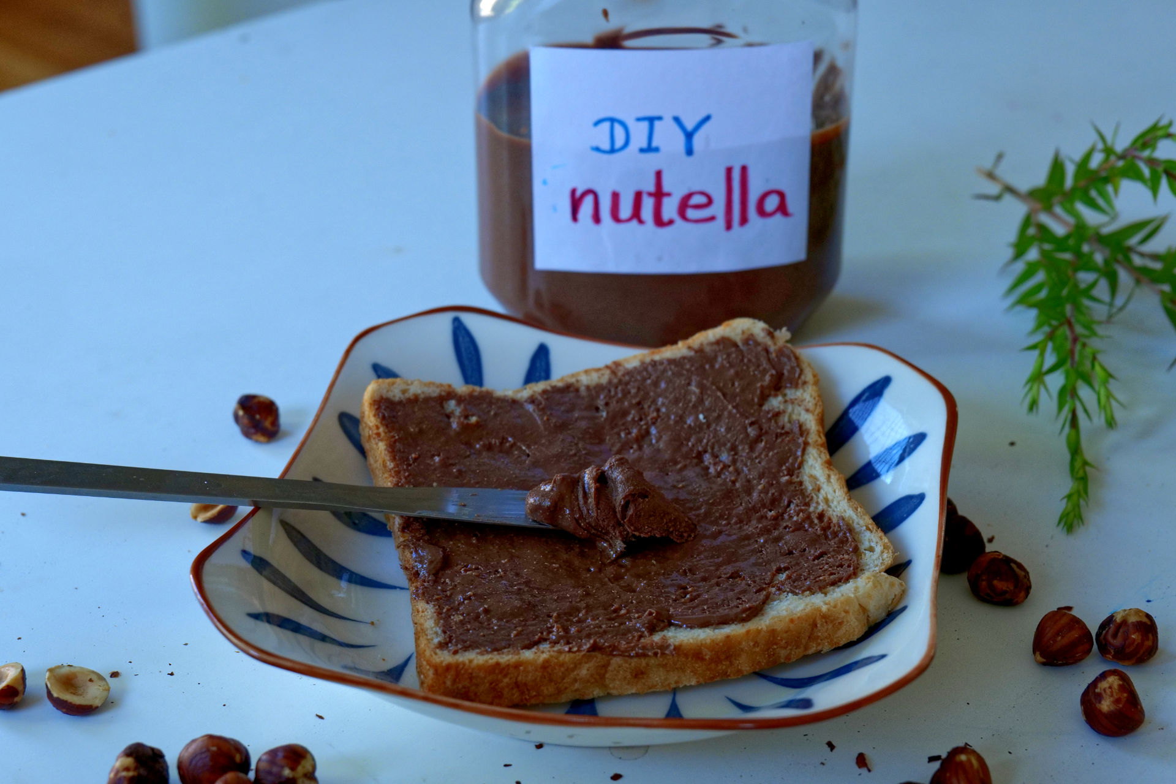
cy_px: 392
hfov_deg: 33.4
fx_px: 1960
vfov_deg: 22.6
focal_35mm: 60
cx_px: 588
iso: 2000
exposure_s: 1/60
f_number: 9
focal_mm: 60
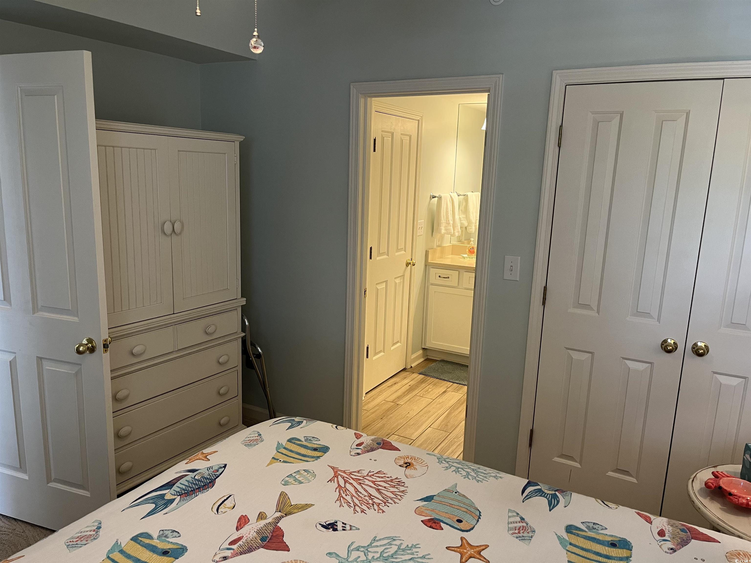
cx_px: 376
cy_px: 282
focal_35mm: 26
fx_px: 564
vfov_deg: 53.1
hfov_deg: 67.3
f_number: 1.6
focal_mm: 5.1
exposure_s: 1/60
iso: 125
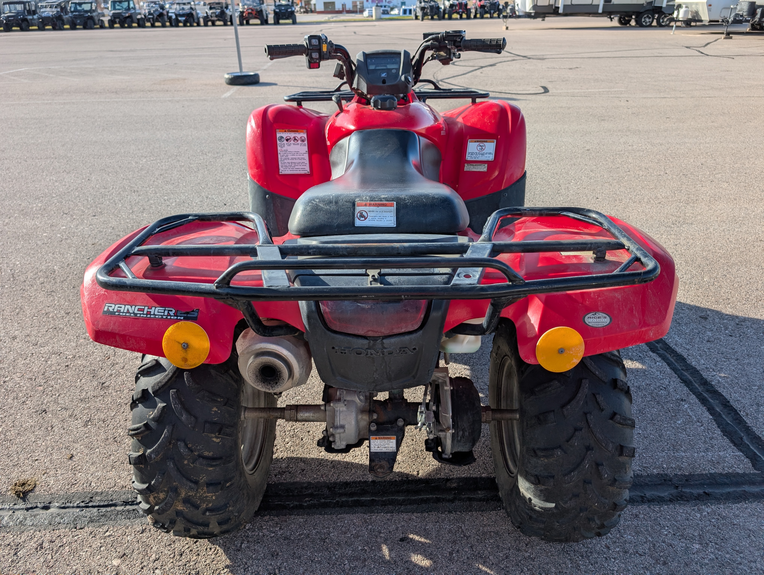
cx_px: 382
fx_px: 530
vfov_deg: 56.9
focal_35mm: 24
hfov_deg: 71.5
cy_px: 288
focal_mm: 6.9
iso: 20
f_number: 1.68
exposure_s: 1/526
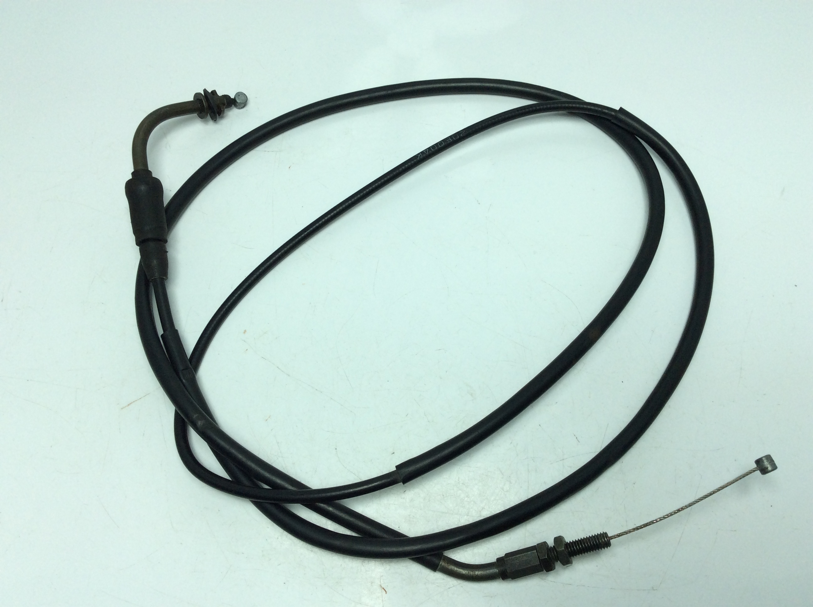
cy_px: 304
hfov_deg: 56.9
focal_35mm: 32
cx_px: 406
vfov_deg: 44.1
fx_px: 750
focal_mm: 3.3
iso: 32
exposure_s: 1/529
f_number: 2.4
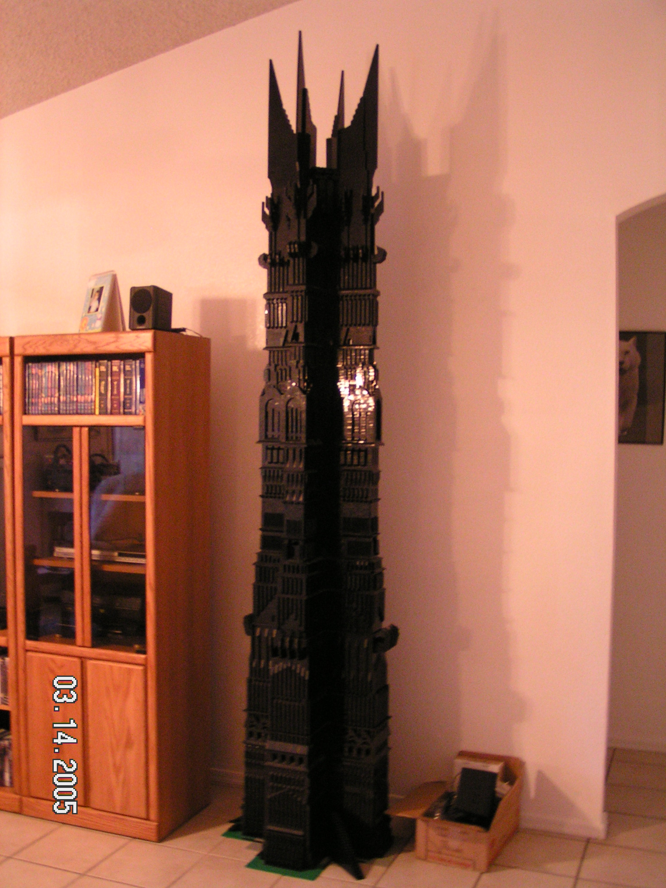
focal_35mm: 38
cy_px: 444
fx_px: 975
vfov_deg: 49.0
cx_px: 333
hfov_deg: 37.7
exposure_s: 1/4
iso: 200
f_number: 2.8
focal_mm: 5.8
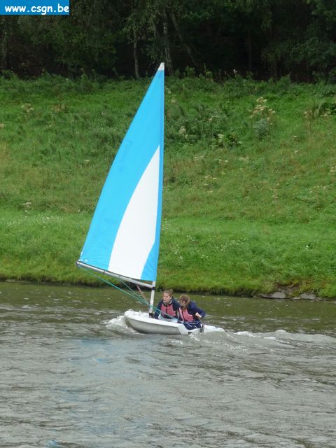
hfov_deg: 7.8
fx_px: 2472
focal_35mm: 191
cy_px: 224
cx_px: 168
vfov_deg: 10.4
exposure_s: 1/200
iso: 200
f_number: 4.8
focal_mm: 24.1
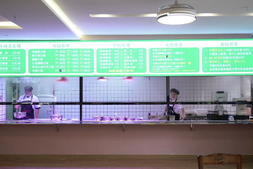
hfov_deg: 46.4
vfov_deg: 31.9
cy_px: 85
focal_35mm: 42
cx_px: 125
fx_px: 295
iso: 800
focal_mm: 41
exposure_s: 1/160
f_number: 4
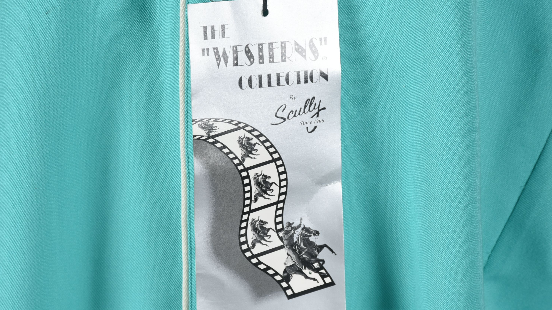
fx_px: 3235
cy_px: 155
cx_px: 276
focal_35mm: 221
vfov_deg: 5.5
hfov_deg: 9.8
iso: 200
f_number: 13
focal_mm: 140
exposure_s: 1/125
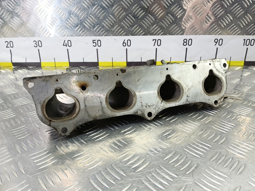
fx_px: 169
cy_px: 96
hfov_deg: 73.9
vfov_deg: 58.9
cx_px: 128
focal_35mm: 23
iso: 163
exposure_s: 1/50
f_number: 1.6
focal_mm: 4.11
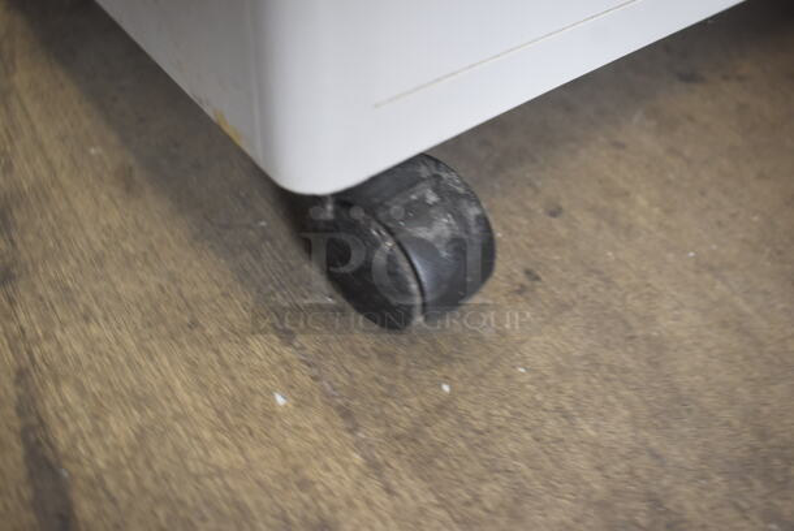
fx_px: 729
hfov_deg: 57.2
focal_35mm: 33
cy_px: 266
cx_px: 397
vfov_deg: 40.1
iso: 800
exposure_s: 1/60
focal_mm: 22
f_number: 5
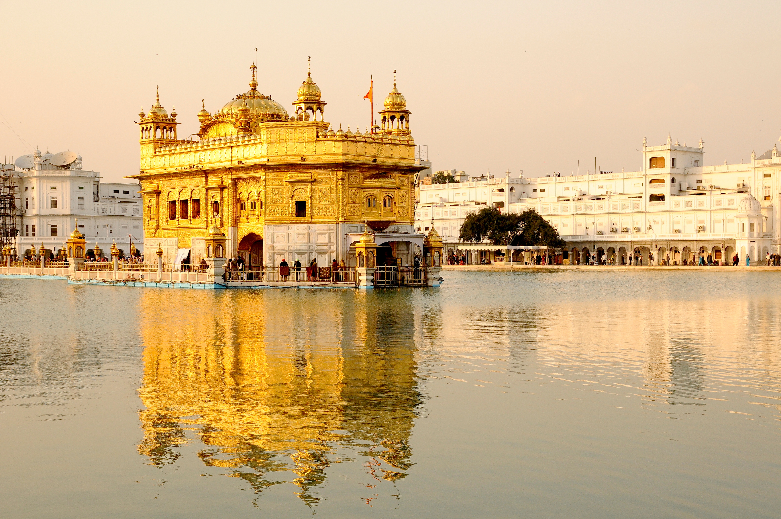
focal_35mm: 57
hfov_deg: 35.1
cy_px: 260
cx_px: 390
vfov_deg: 23.7
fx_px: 1235
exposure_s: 1/500
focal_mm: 38
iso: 500
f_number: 6.3
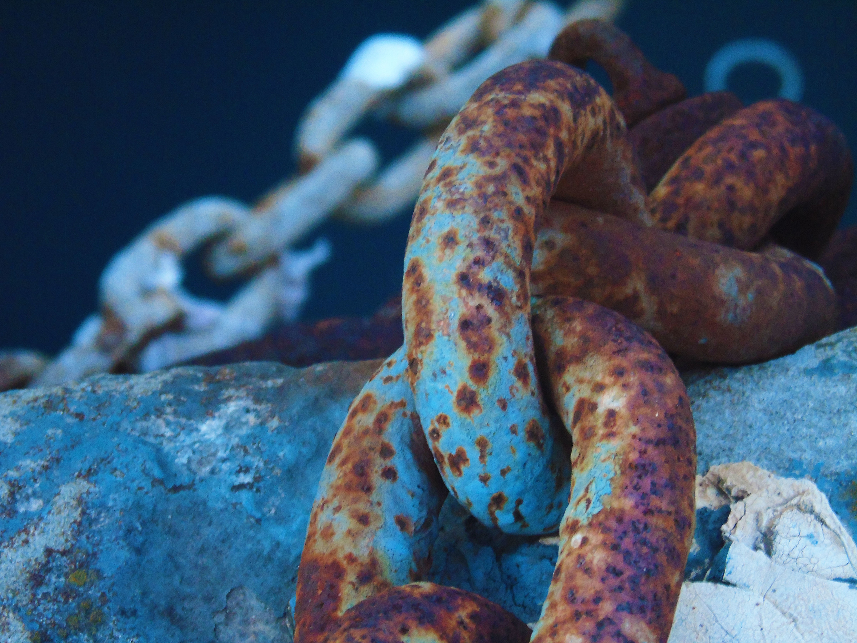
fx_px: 6016
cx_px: 428
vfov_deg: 6.1
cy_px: 322
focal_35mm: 243
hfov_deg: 8.1
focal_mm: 43
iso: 400
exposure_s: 1/5
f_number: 4.8
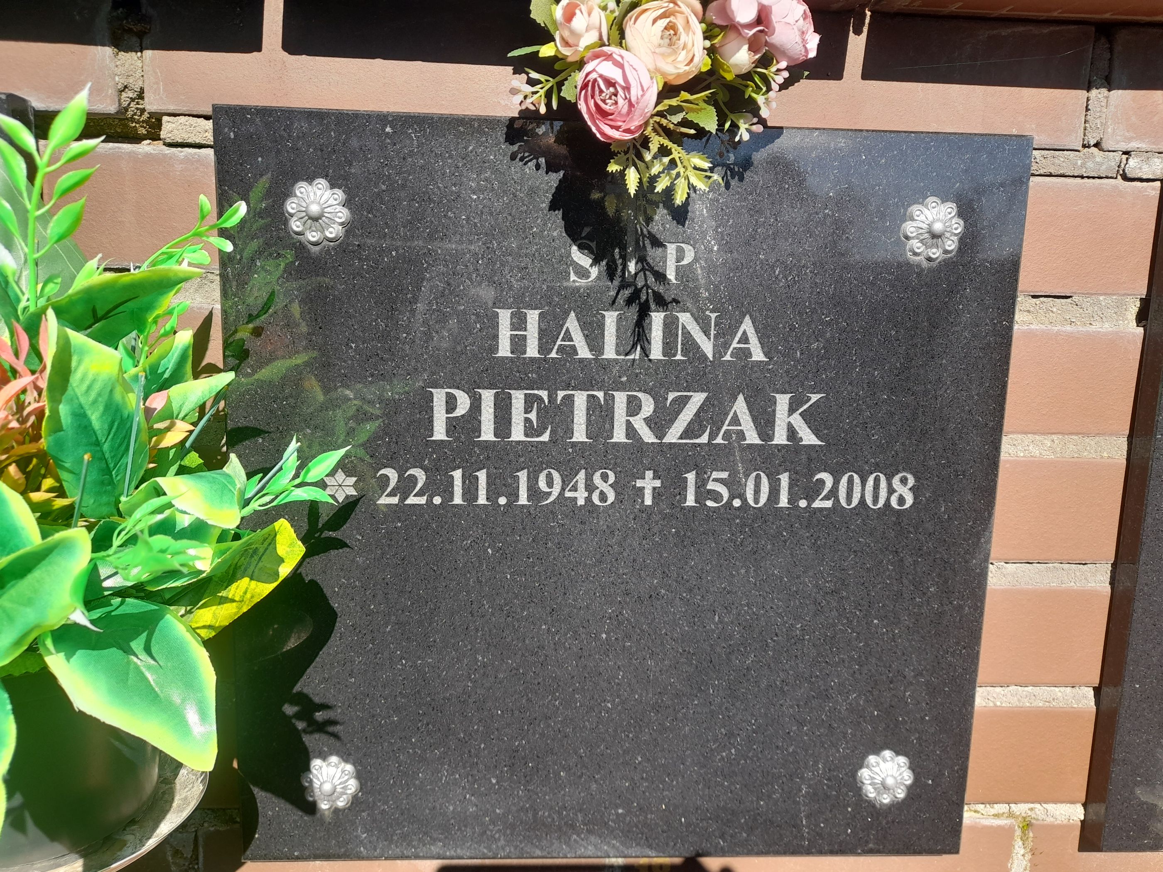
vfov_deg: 54.9
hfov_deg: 69.4
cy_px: 436
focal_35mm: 25
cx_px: 582
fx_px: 840
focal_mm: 4.6
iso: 20
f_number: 2
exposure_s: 1/216
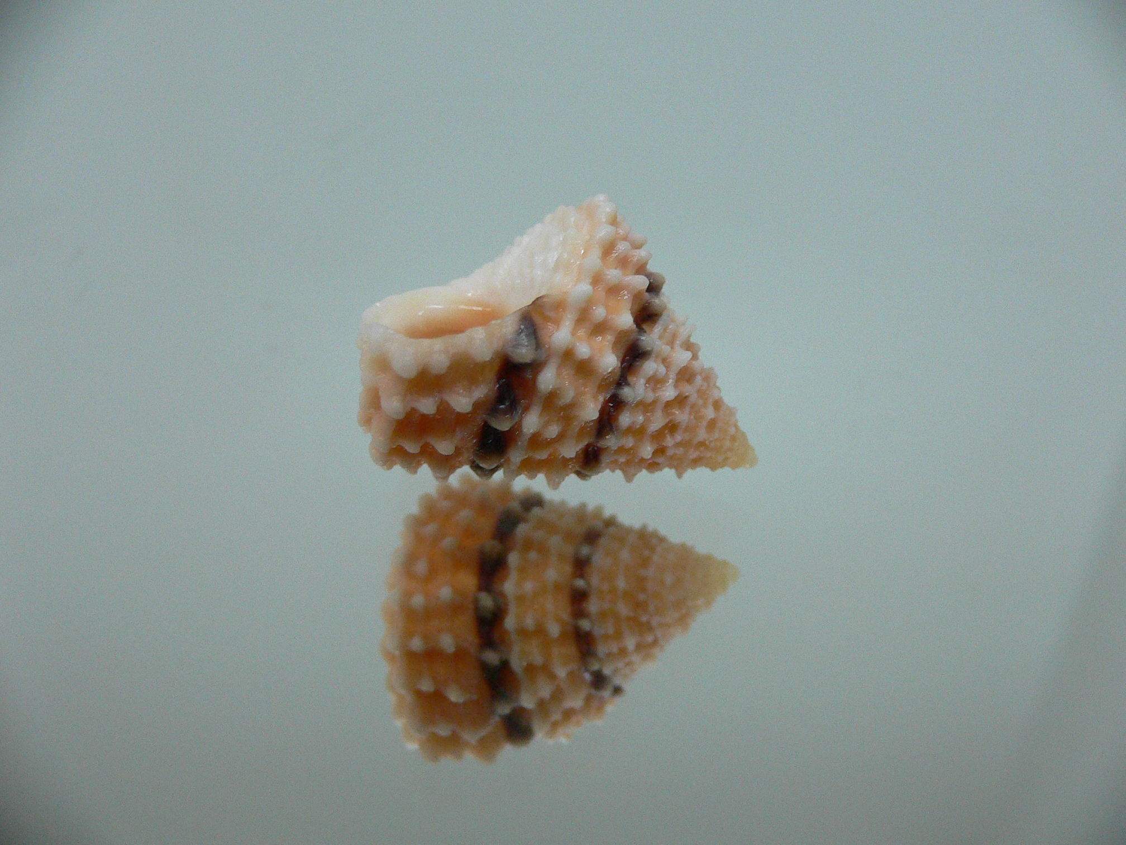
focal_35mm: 35
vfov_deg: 40.7
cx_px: 563
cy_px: 422
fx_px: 1138
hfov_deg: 52.6
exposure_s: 1/60
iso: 200
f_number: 2.8
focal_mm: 4.6
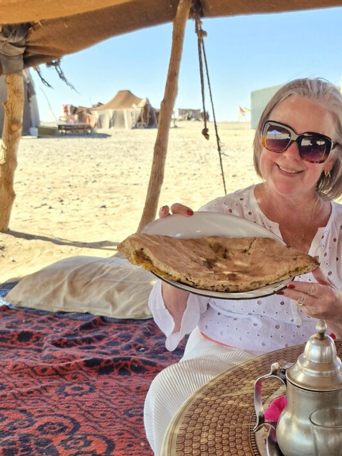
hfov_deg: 40.2
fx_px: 435
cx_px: 298
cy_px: 234
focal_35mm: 33
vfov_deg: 55.3
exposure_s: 1/250
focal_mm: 5.54
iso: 50
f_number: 1.8
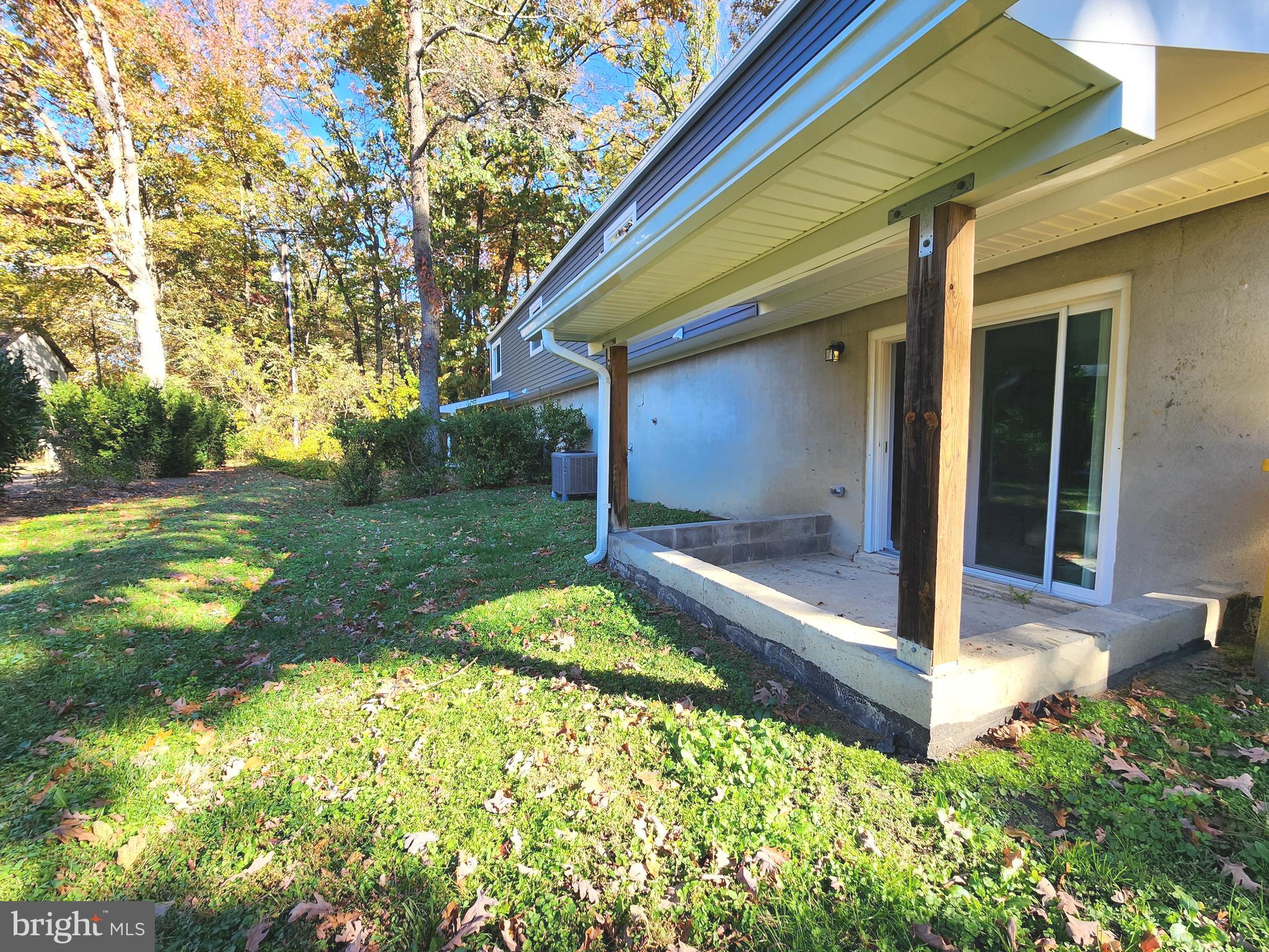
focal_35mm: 13
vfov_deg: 89.9
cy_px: 476
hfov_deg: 106.2
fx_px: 477
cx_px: 634
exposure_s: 1/296
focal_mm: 2.2
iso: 50
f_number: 2.2
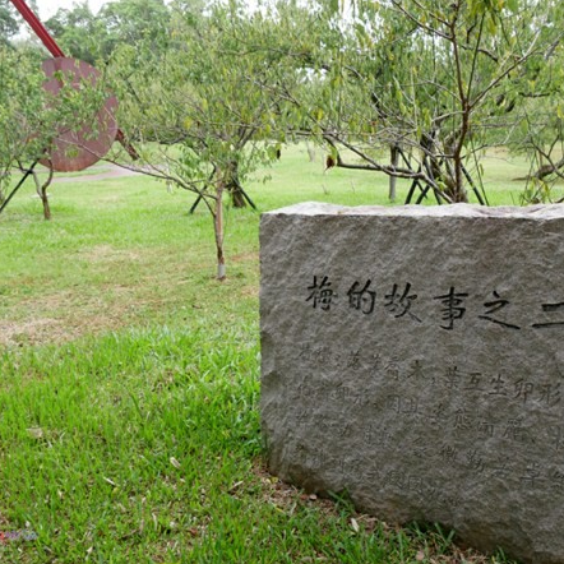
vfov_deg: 46.0
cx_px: 318
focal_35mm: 36
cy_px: 286
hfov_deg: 45.9
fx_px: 664
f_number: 5.6
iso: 400
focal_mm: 15
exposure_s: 1/125
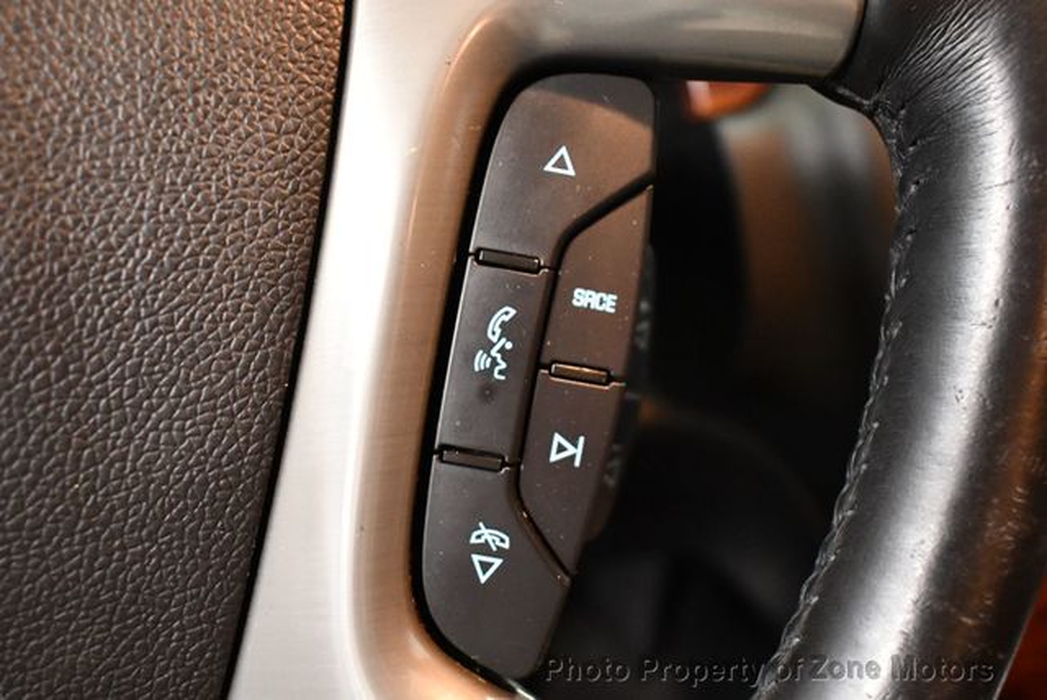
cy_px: 350
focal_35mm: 36
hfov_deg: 53.1
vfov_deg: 36.9
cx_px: 524
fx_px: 1048
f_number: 3.5
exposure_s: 1/60
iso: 4000
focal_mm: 18
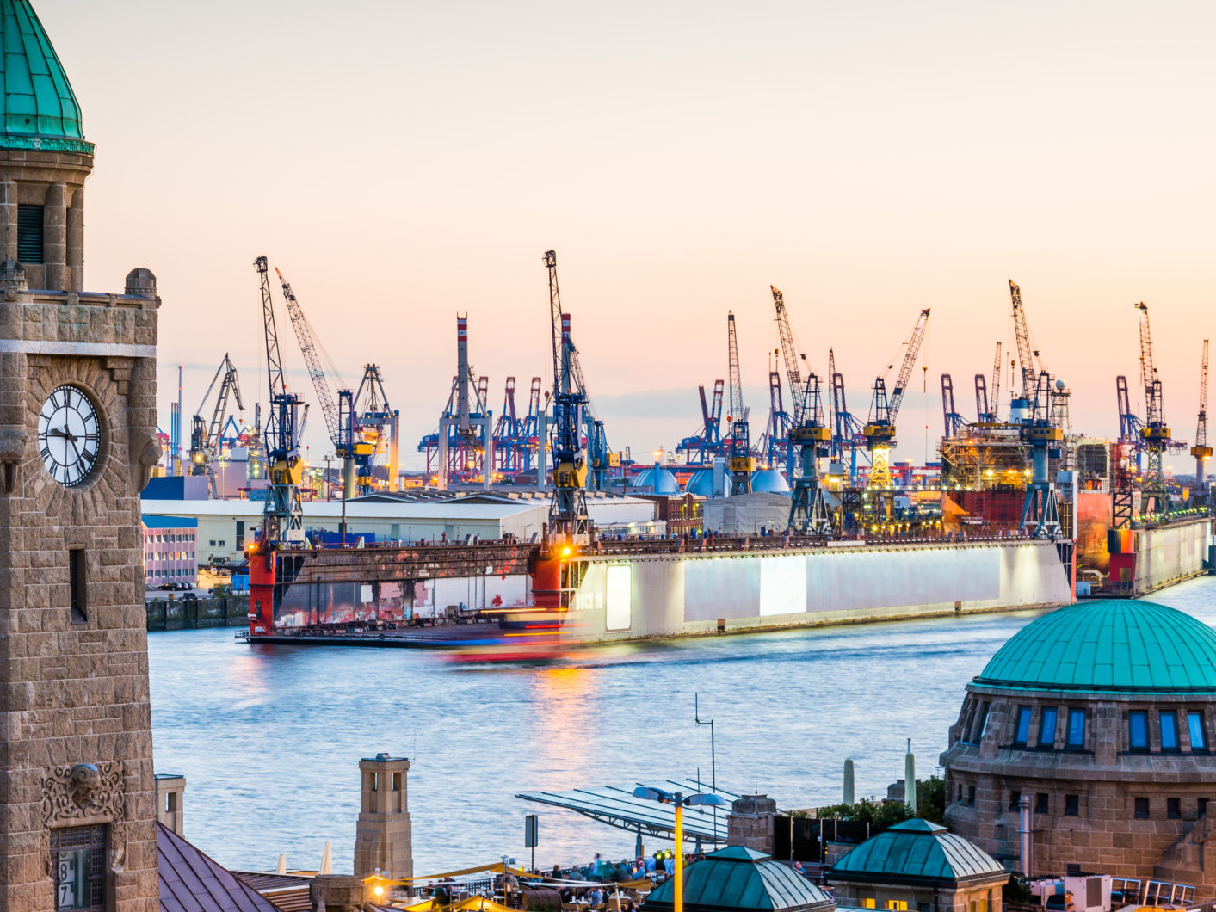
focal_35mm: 115
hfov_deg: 17.0
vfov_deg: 12.9
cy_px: 550
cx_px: 243
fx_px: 4040
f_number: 7.1
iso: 100
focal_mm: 66
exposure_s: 2.5
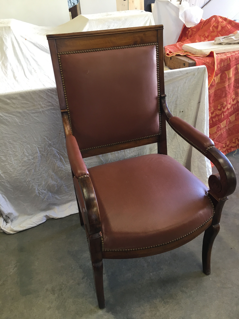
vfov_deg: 61.7
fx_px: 267
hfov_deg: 48.2
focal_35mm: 29
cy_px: 160
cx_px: 120
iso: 50
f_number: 2.2
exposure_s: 1/33
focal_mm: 4.15
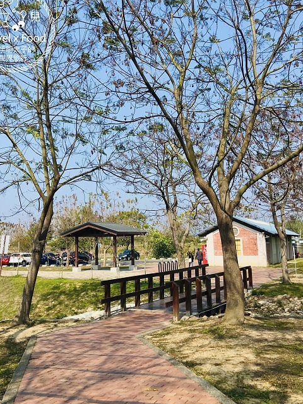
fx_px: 408
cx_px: 133
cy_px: 180
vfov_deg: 52.5
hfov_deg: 40.6
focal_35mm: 35
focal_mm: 3.99
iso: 20
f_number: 1.8
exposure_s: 1/2037
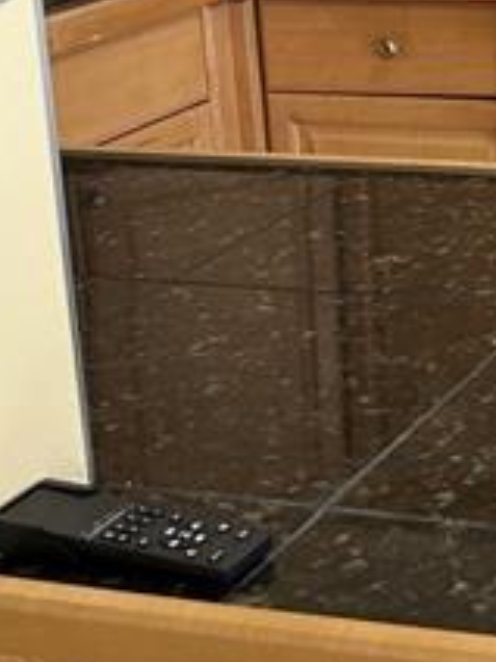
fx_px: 1796
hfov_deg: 14.1
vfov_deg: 20.2
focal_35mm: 94
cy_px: 6
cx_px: 867
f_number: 1.5
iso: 100
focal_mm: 5.7
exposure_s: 1/120
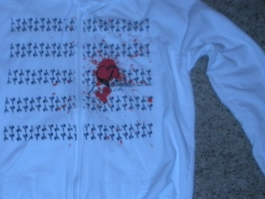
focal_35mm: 71
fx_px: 544
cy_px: 86
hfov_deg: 27.1
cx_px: 74
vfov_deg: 20.7
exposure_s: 1/60
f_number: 3.5
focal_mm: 6.3
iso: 400
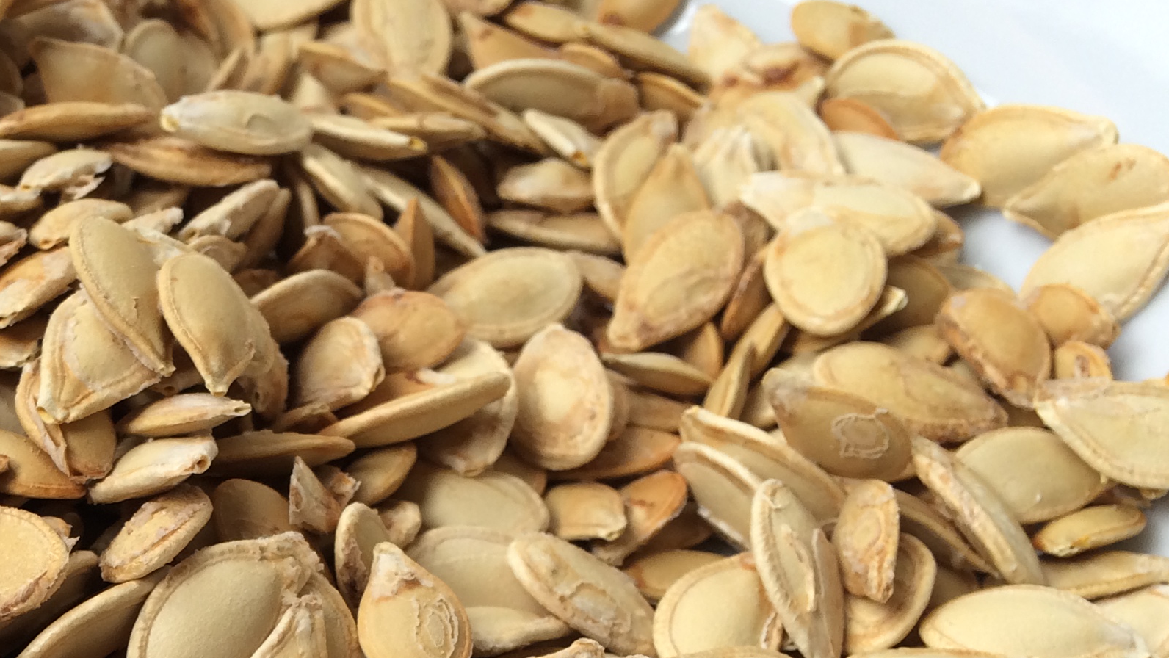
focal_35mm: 67
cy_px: 767
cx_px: 46
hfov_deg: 29.7
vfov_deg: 17.3
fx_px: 2077
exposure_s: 1/160
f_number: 2.2
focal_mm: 4.12
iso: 32
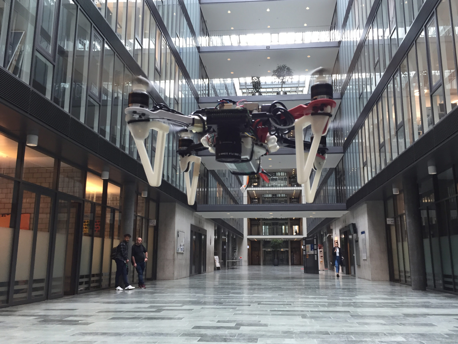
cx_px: 229
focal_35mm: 29
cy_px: 172
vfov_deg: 48.2
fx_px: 384
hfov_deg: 61.7
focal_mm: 4.15
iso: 40
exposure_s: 1/33
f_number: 2.2
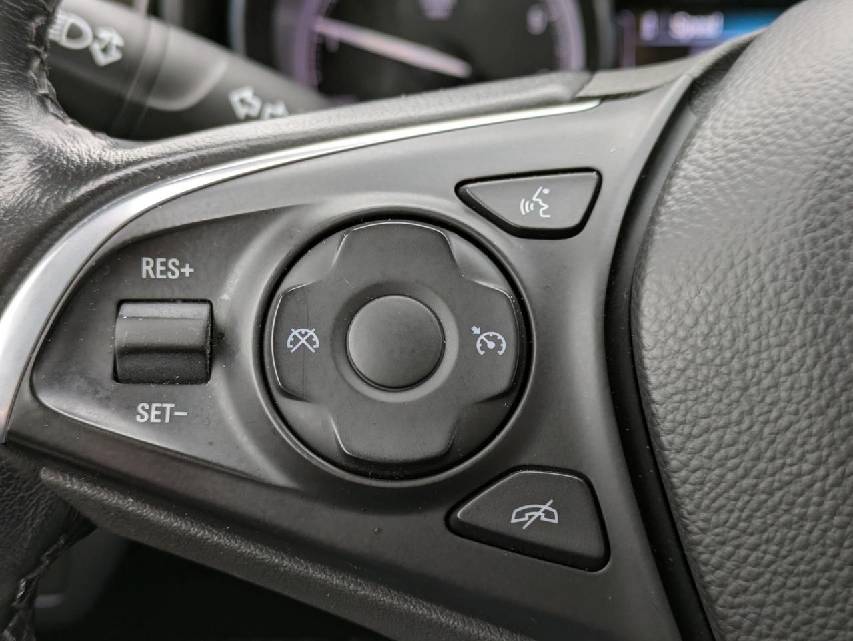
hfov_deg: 37.5
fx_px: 1257
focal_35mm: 51
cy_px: 320
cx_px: 426
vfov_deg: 28.6
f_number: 1.89
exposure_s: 1/120
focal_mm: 5.43
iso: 70
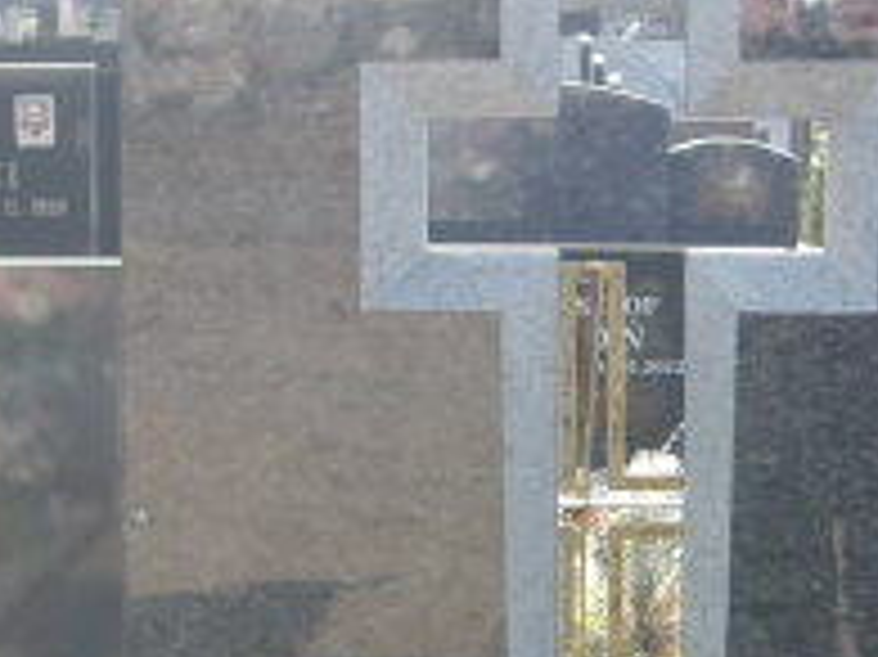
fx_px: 4411
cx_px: 626
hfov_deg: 11.3
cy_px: 752
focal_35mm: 174
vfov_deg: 8.4
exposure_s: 1/191
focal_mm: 9.4
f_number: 4.2
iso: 100
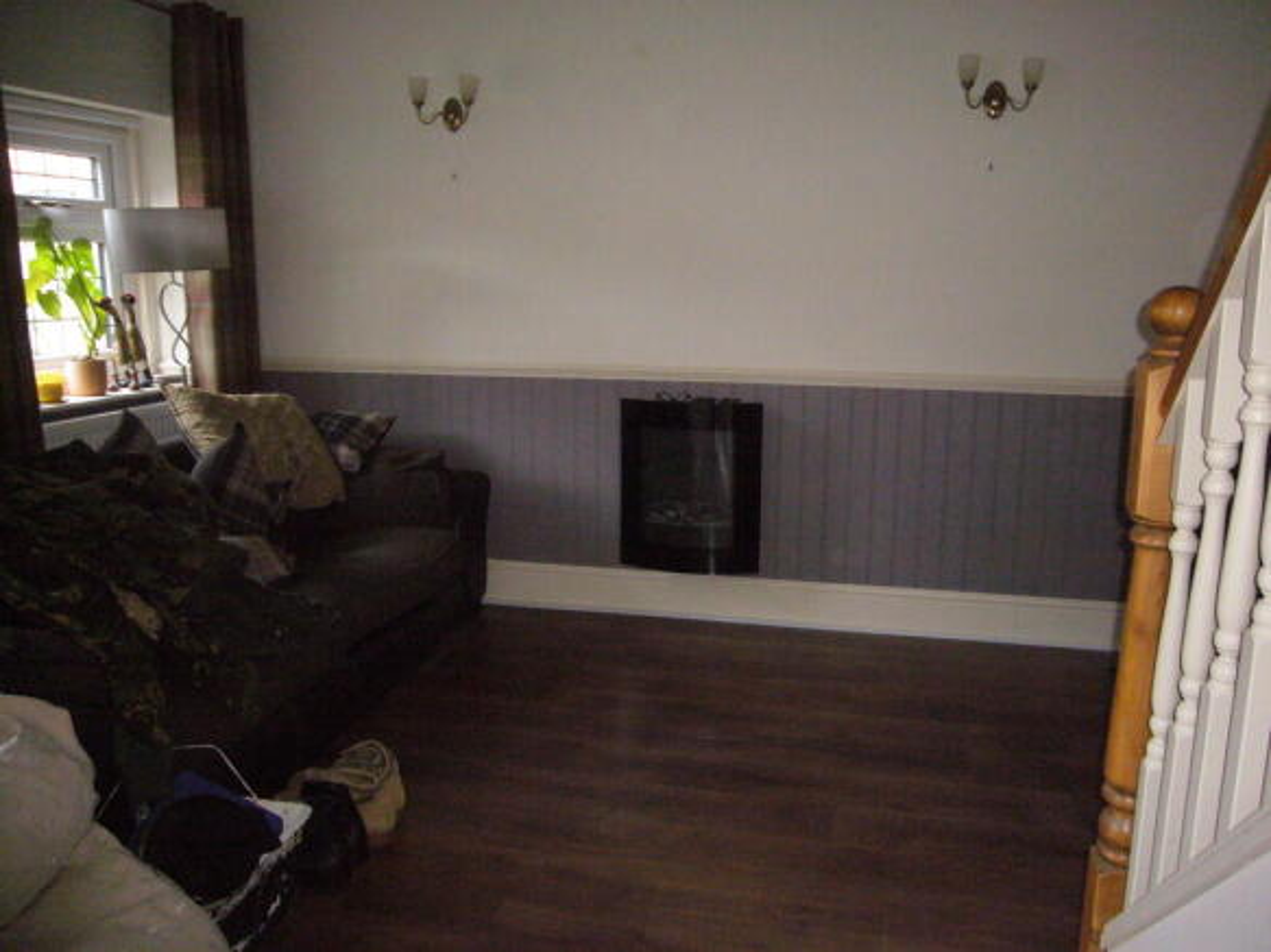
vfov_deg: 49.7
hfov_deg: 63.5
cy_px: 476
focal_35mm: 28
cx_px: 636
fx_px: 1028
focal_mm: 4.6
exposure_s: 1/30
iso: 400
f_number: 2.8
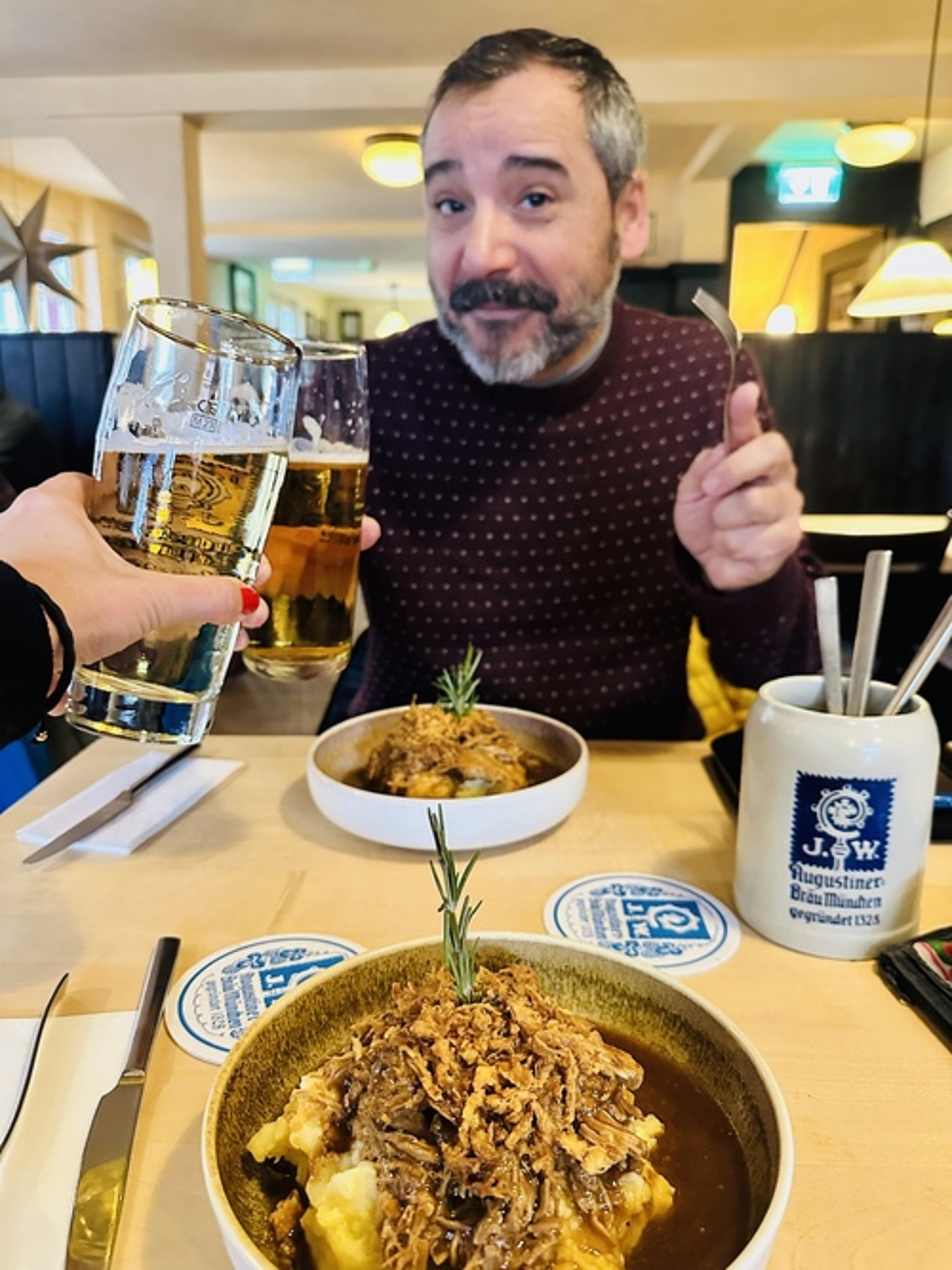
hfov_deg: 56.8
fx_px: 880
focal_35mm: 24
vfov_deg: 71.6
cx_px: 476
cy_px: 635
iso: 800
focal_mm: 6.86
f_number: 1.78
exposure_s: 1/50
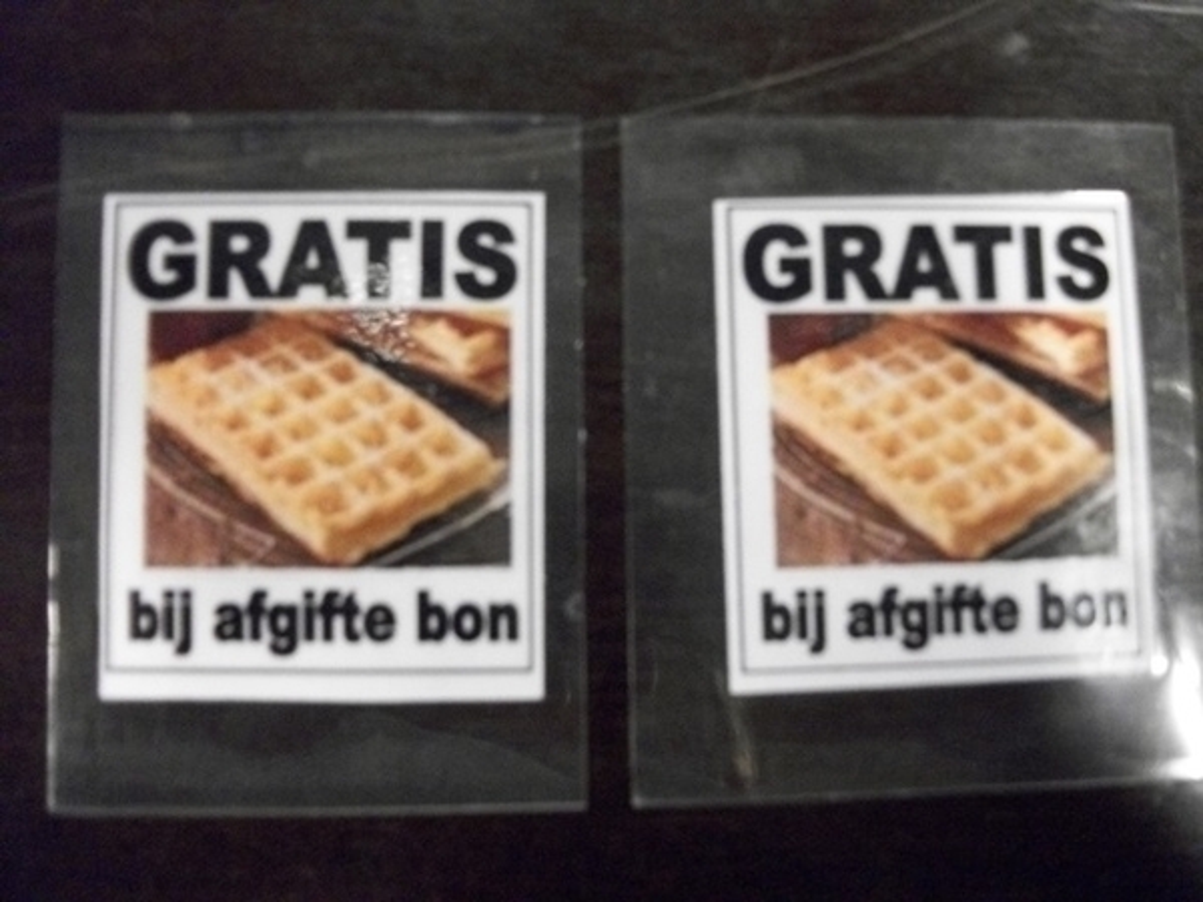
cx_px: 602
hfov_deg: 56.8
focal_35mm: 32
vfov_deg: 44.2
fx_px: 1112
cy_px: 451
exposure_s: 1/30
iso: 640
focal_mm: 5.7
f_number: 2.9
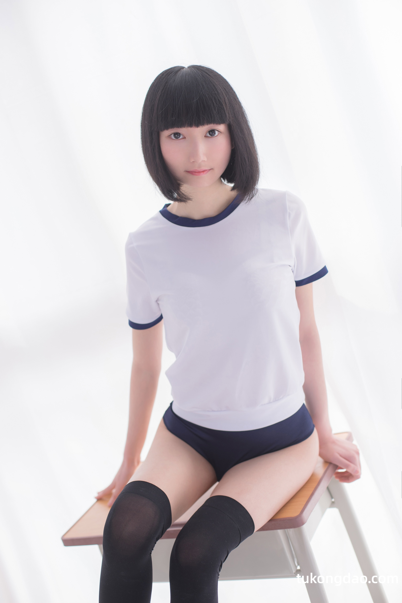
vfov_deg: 39.6
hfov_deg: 27.0
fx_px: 837
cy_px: 302
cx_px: 201
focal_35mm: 50
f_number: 2.8
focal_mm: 50
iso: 160
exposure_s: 1/60
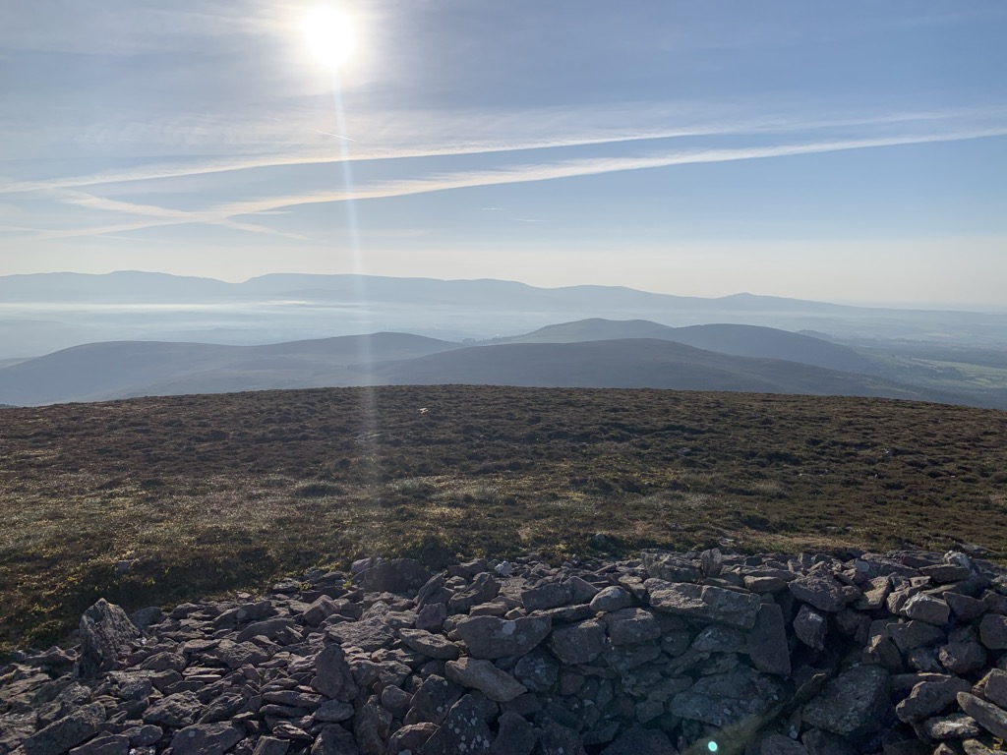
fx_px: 756
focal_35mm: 26
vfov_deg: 53.1
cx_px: 504
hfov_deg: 67.3
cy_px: 378
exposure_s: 1/8000
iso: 25
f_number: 1.8
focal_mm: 4.25
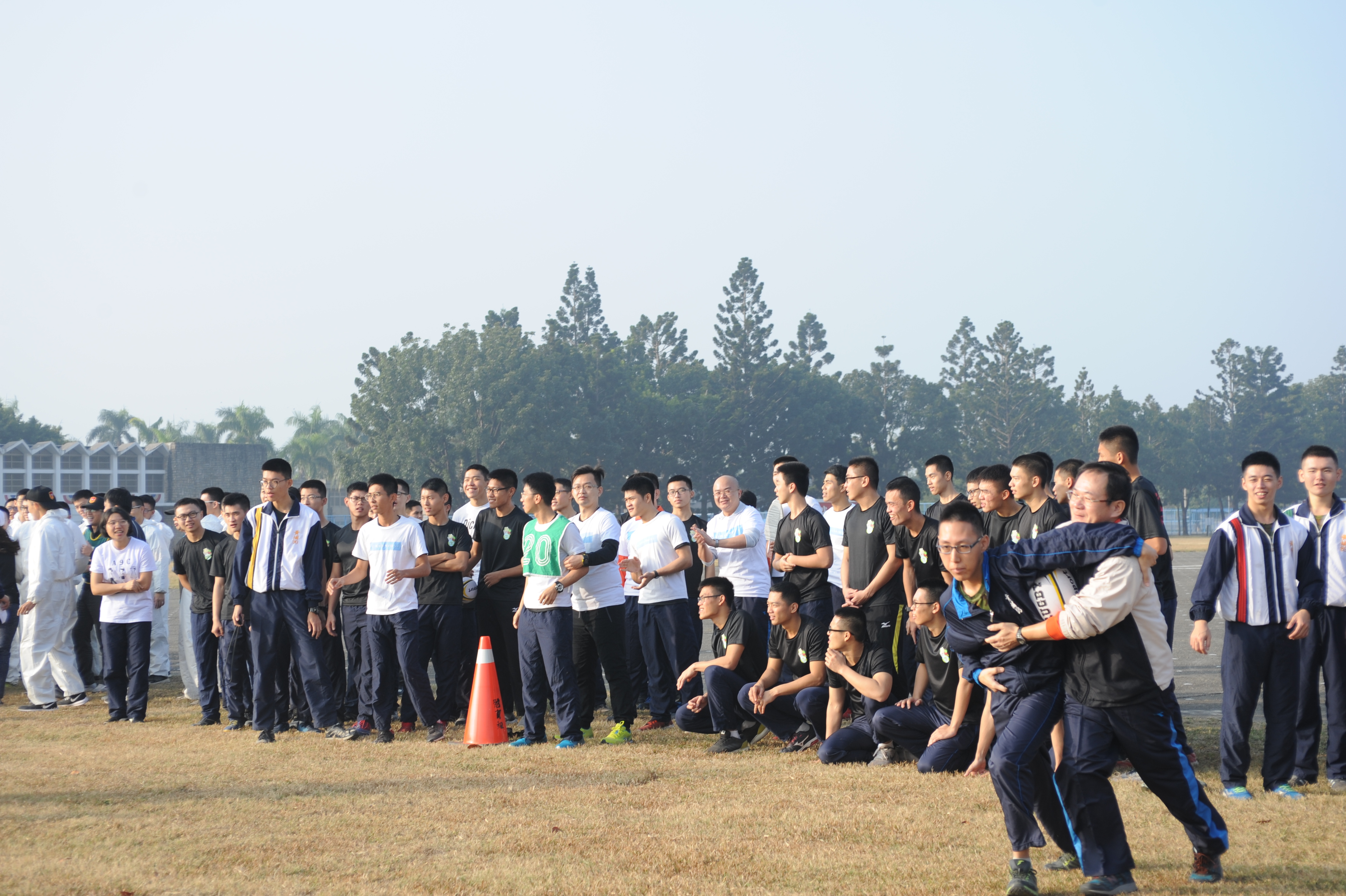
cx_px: 673
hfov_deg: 30.5
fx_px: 2466
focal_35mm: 66
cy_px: 448
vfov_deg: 20.6
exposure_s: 1/250
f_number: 7.1
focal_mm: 66
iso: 200
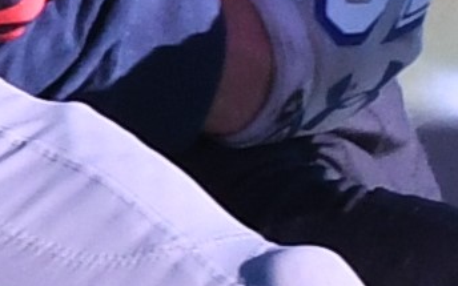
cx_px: 192
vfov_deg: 0.6
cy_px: -561
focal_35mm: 2173
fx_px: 27123
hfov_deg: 1.0
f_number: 7.1
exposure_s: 1/1000
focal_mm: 190
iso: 800
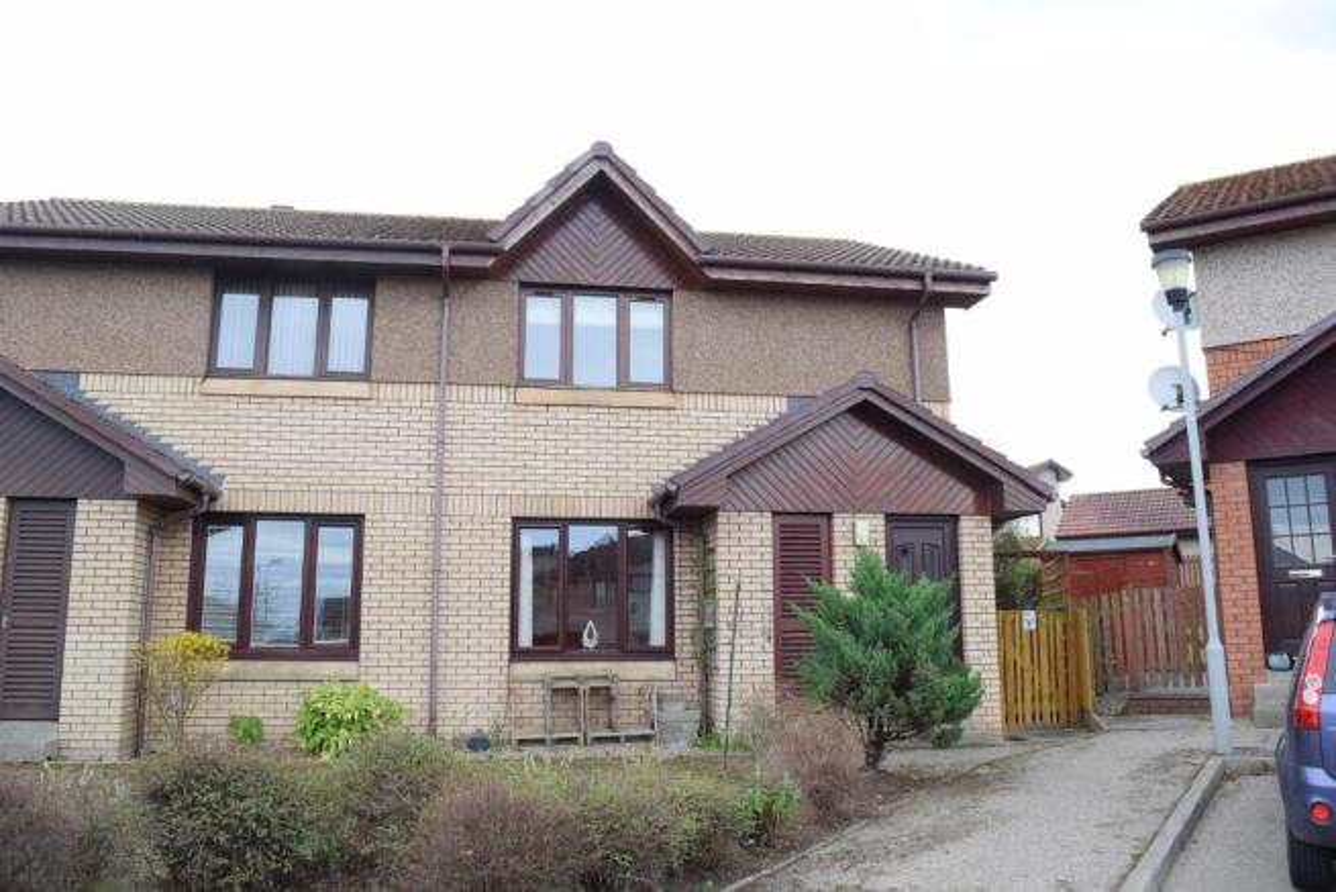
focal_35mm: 27
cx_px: 668
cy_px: 446
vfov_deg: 48.0
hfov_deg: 67.4
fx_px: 1002
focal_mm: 18
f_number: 7.1
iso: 400
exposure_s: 1/200
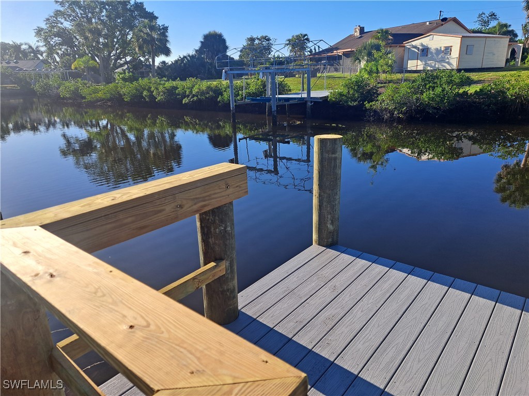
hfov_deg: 71.6
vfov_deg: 56.8
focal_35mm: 24
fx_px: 367
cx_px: 264
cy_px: 198
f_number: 1.8
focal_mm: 5.23
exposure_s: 1/1393
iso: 50
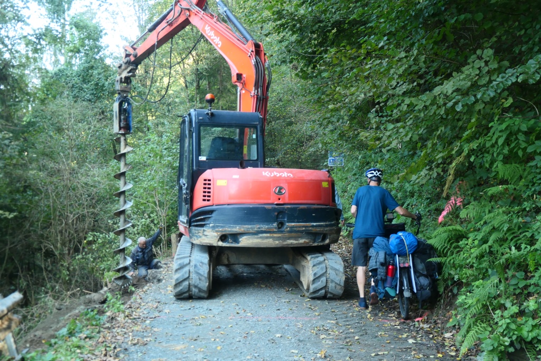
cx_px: 270
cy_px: 180
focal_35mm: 39
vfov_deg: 34.2
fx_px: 586
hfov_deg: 49.5
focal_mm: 14.4
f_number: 3.9
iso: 800
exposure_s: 1/80
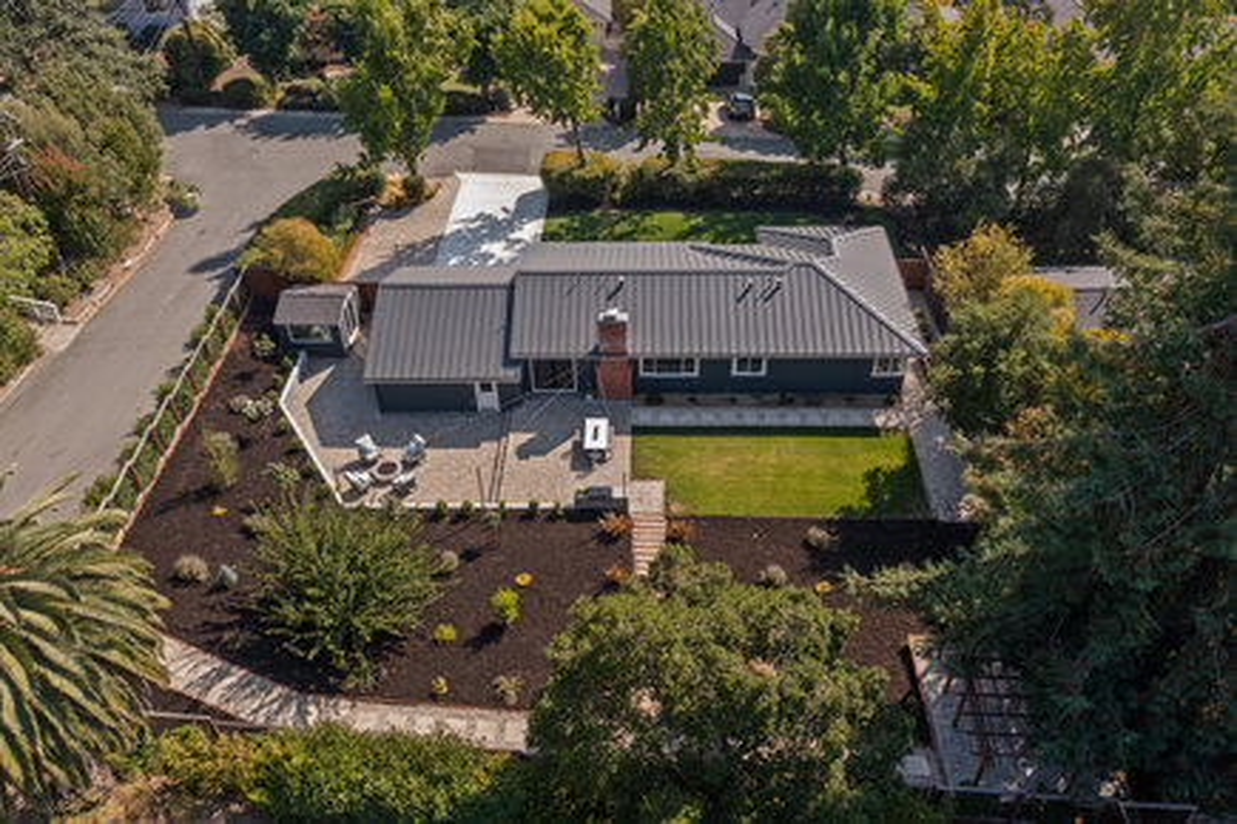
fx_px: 962
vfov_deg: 46.4
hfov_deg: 65.5
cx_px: 618
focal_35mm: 28
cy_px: 412
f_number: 5
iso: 100
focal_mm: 10.26
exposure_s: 1/200
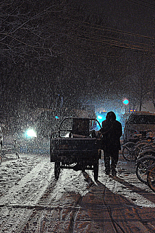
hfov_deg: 13.0
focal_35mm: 105
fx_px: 680
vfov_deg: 19.5
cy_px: 116
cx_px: 78
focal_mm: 70
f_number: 4.5
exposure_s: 1/60
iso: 1400
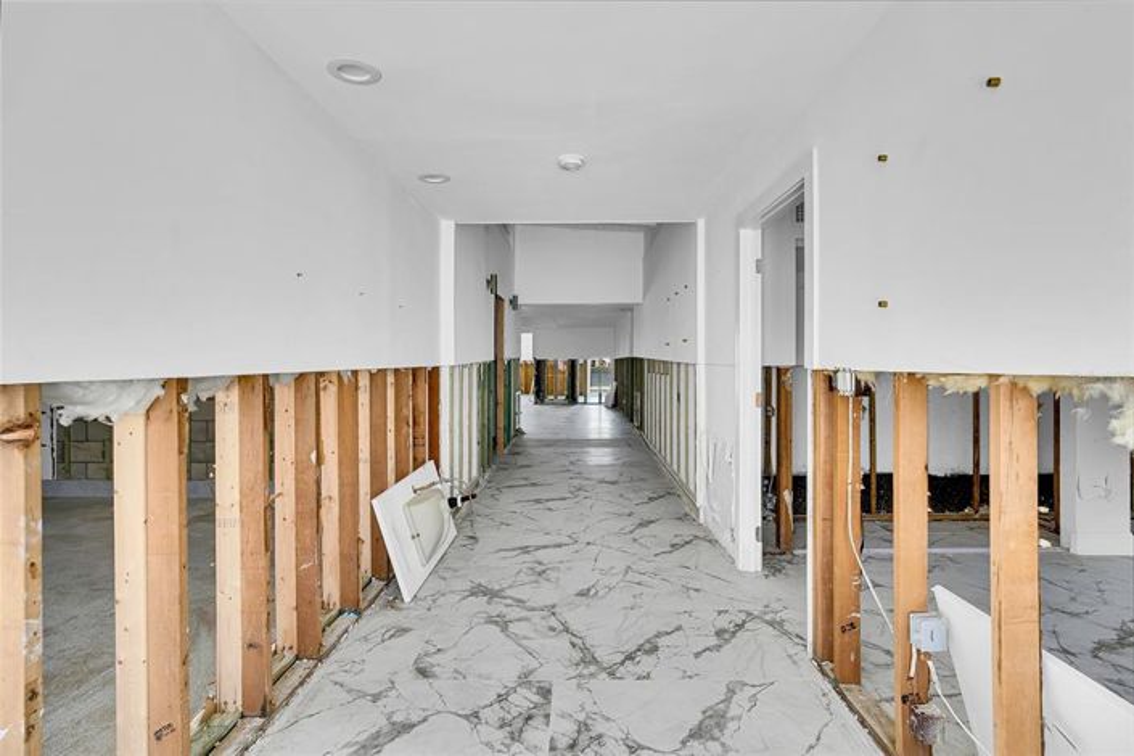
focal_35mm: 16
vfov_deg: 73.7
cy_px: 378
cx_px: 567
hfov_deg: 96.7
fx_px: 504
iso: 200
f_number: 9
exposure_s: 1/30
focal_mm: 16
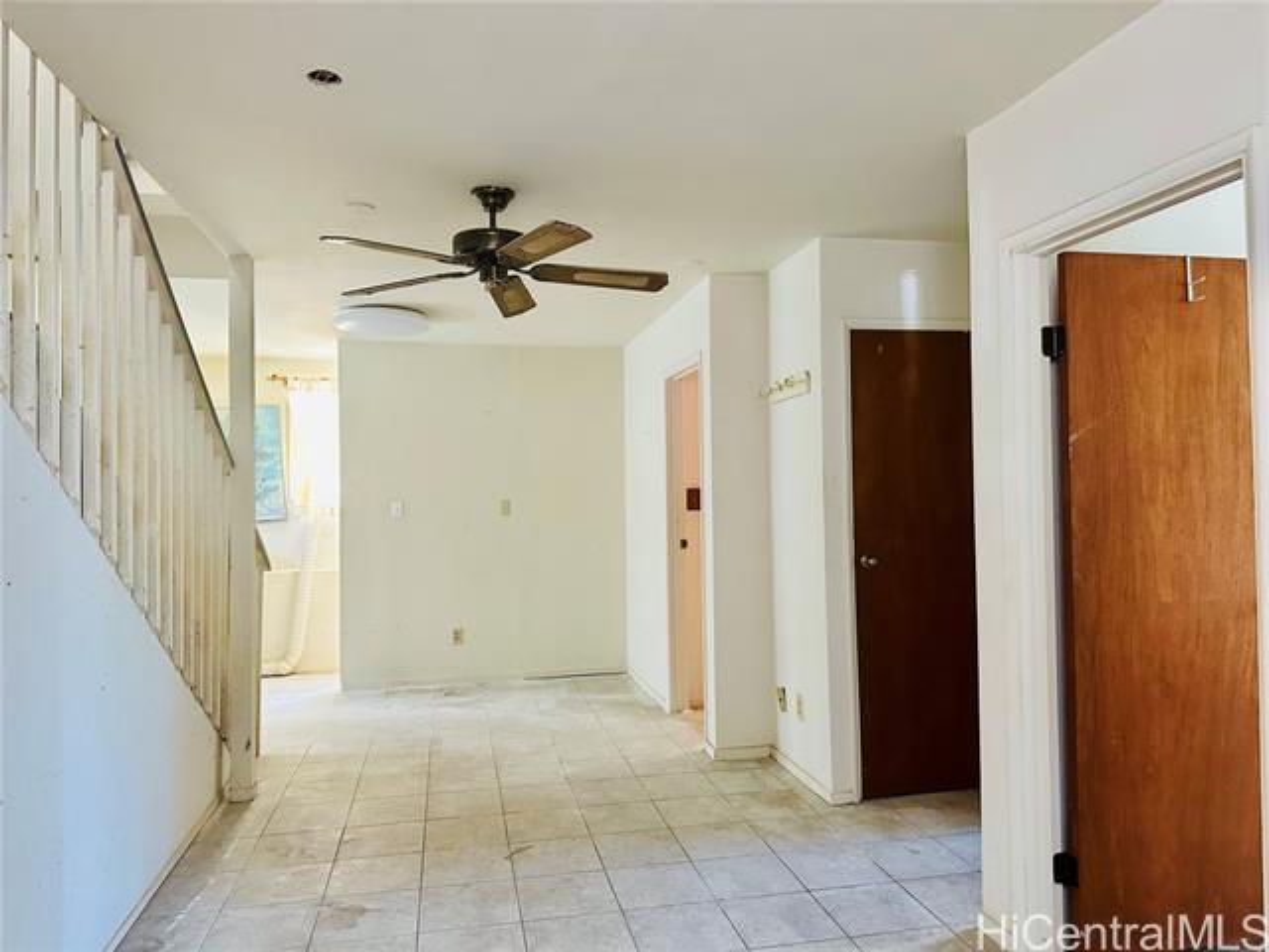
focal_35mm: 24
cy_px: 476
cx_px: 634
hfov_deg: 71.6
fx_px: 880
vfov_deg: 56.8
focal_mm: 6.86
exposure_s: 1/60
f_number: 1.78
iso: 400
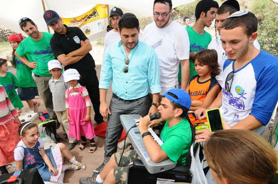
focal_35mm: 24
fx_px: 181
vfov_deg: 53.9
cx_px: 137
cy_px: 95
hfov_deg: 74.9
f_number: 5.6
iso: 200
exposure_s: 1/320
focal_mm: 15
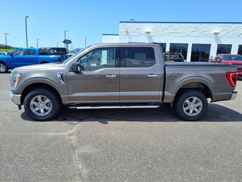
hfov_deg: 65.3
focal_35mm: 27
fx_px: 189
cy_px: 91
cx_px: 121
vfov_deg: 51.4
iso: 40
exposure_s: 1/1429
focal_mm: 3.58
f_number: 1.9
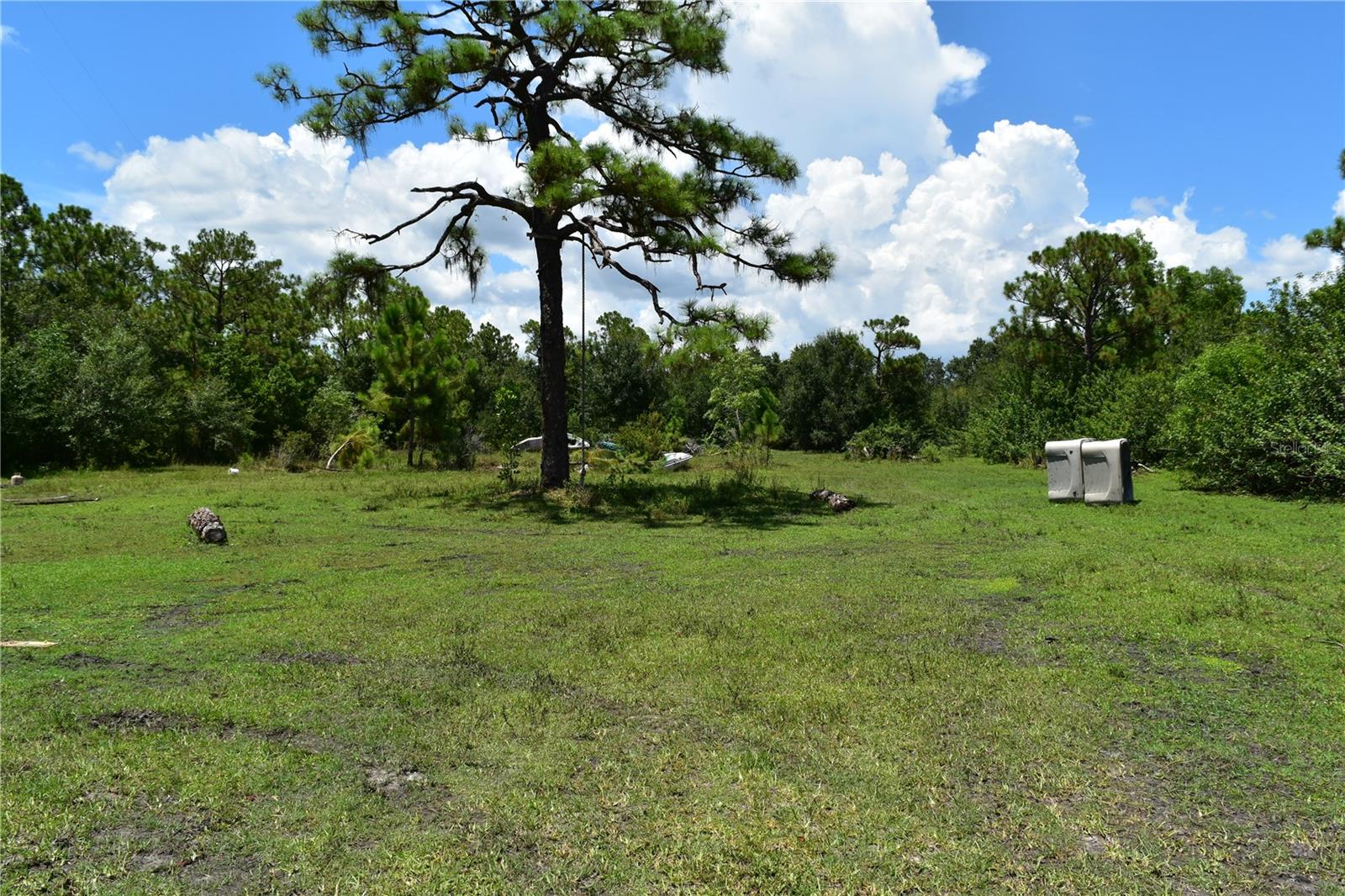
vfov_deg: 47.9
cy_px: 448
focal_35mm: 27
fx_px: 1008
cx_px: 672
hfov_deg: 67.4
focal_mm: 18
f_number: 11
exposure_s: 1/500
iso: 320
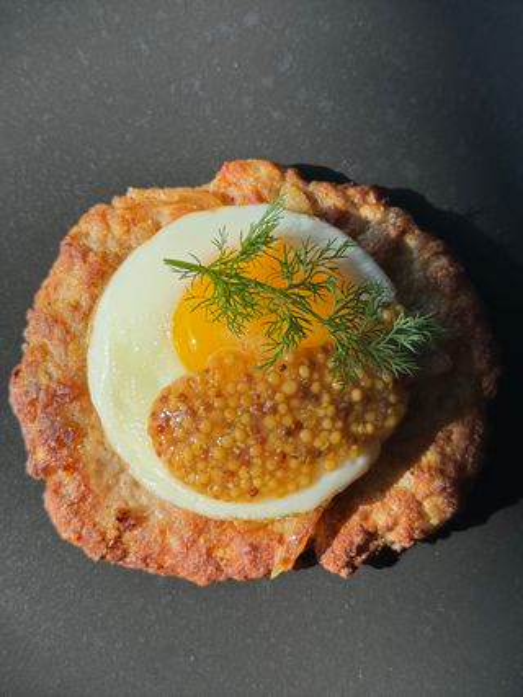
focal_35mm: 48
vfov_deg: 39.7
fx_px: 967
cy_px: 348
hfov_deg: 30.3
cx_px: 262
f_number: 1.78
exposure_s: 1/1263
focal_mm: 6.86
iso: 64
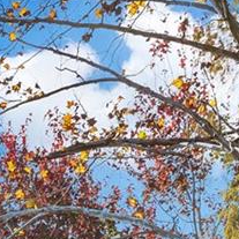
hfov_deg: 13.1
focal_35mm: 105
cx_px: -307
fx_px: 820
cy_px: 583
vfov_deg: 12.7
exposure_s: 1/250
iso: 100
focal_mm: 16
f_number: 8
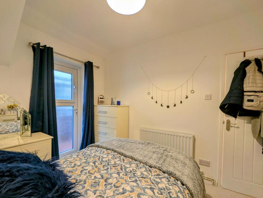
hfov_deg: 98.1
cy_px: 106
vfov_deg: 81.8
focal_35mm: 15
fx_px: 114
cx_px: 133
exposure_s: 1/15
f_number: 1.95
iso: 63
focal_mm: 2.23
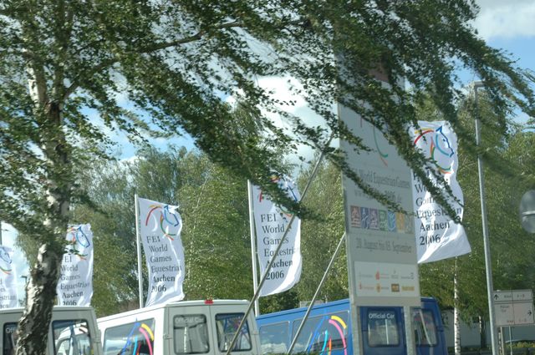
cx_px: 268
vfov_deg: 13.0
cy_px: 178
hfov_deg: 19.5
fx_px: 1558
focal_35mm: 105
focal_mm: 70
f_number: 12
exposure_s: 1/125
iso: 200
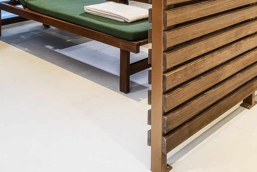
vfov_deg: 23.1
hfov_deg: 39.5
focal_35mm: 50
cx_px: 111
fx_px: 357
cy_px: -68
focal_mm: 16
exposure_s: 1.6
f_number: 11
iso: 320
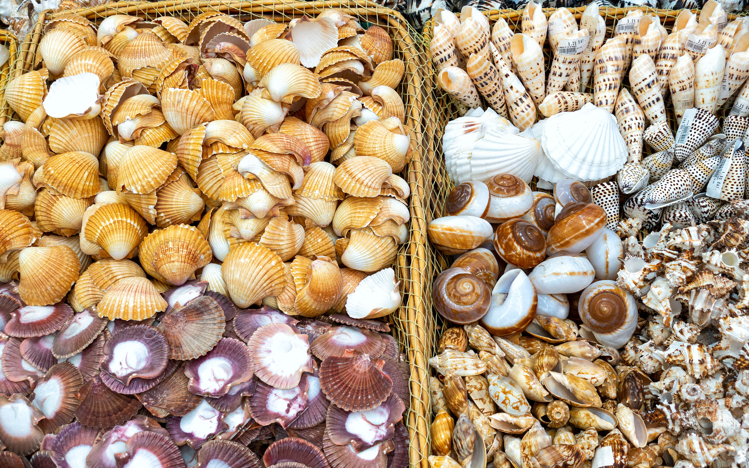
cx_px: 375
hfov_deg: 47.2
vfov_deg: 30.5
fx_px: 857
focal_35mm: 42
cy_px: 235
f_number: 4
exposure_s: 1/100
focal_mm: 15.1
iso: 200
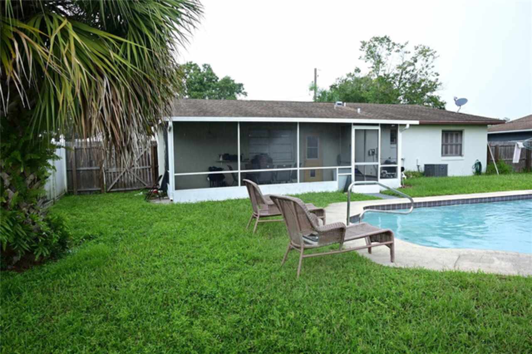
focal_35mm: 24
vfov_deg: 53.1
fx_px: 354
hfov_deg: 73.8
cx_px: 266
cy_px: 177
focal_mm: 16
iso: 250
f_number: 5
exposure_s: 1/100
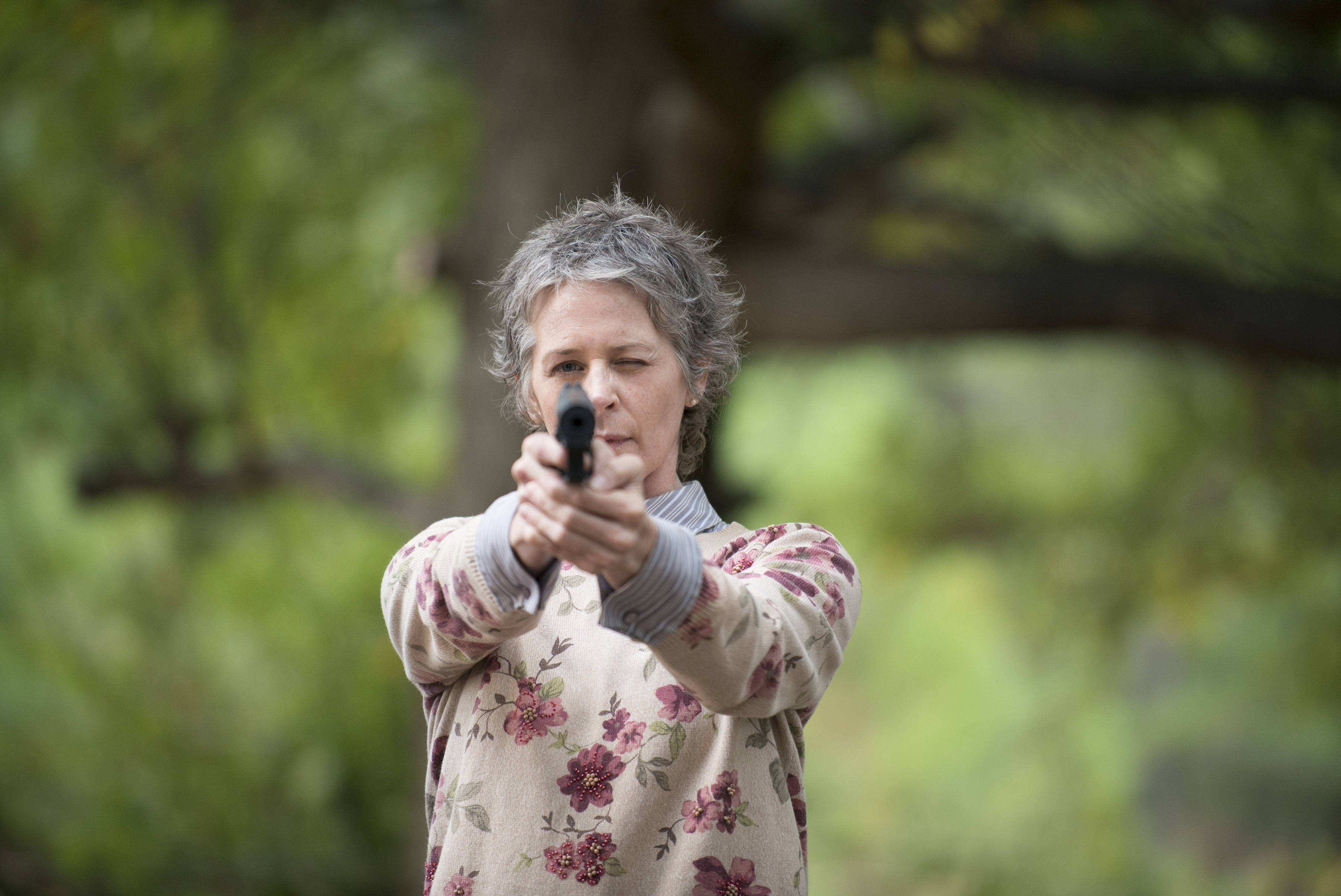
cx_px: 670
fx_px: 7452
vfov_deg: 6.9
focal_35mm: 200
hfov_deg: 10.3
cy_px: 448
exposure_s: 1/160
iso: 800
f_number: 2.8
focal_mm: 200
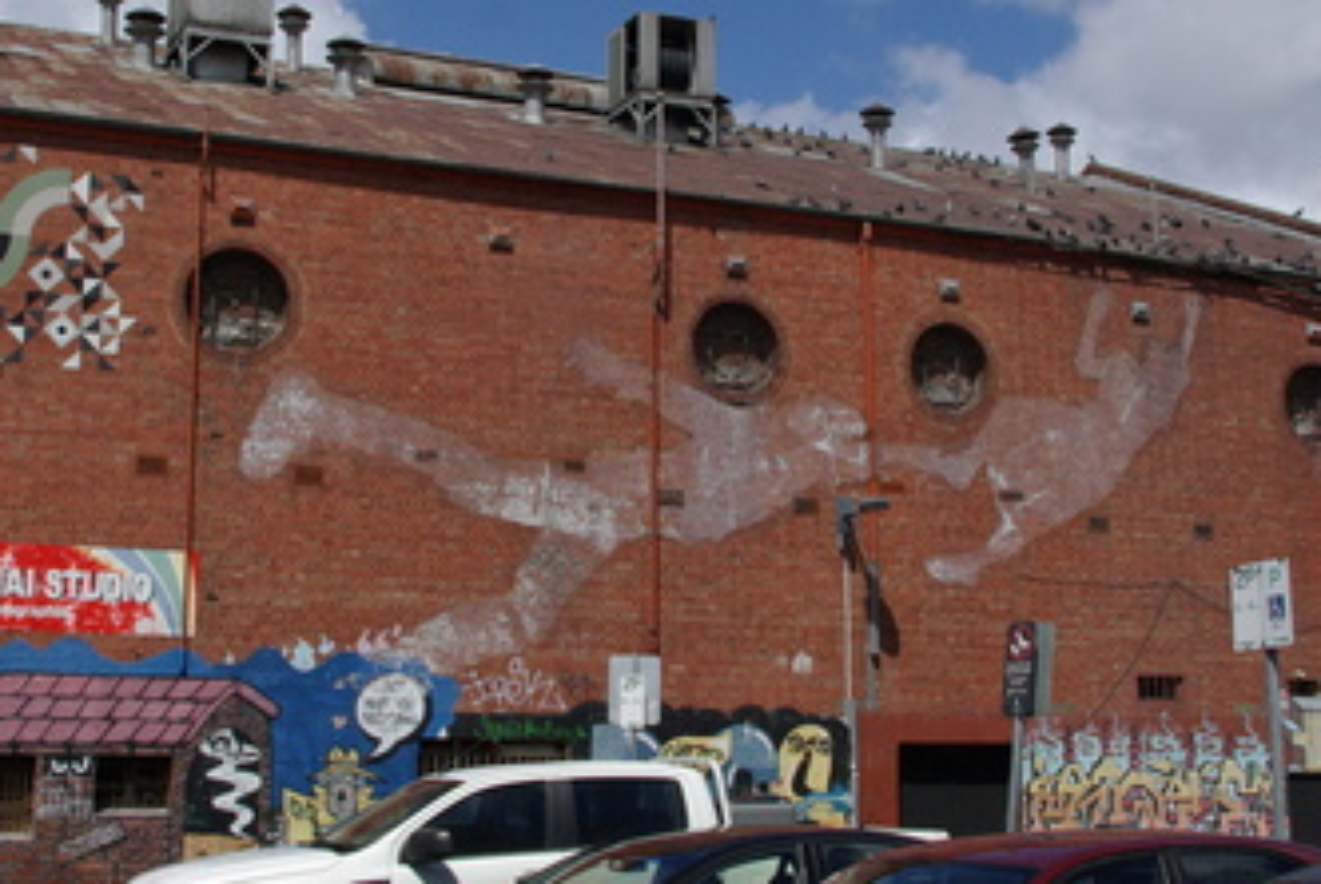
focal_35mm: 52
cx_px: 541
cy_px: 366
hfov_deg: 38.0
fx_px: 1910
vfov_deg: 26.0
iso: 400
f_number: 9.5
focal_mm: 18
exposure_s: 1/1500
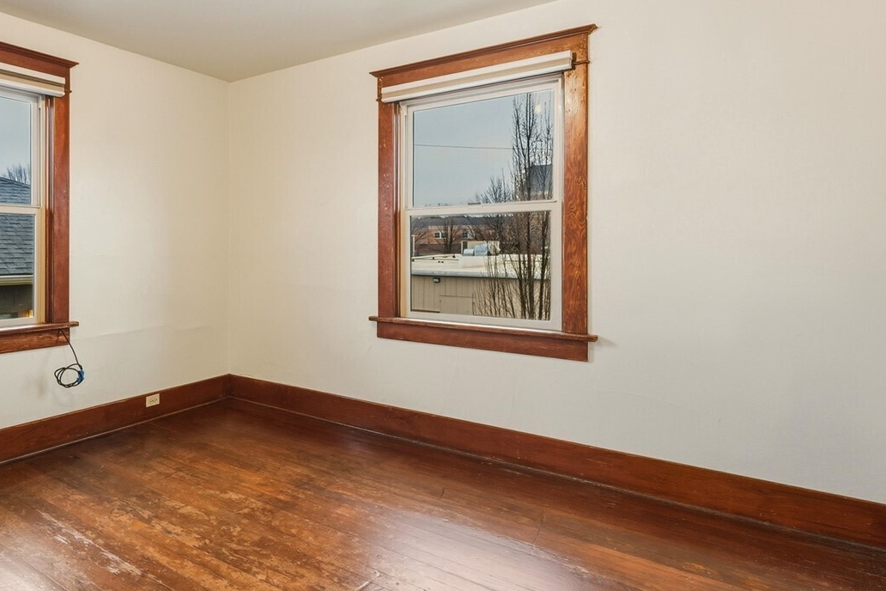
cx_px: 230
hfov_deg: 71.3
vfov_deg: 54.9
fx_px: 566
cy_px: 254
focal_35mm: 23
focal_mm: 14
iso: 400
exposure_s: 1/100
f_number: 9
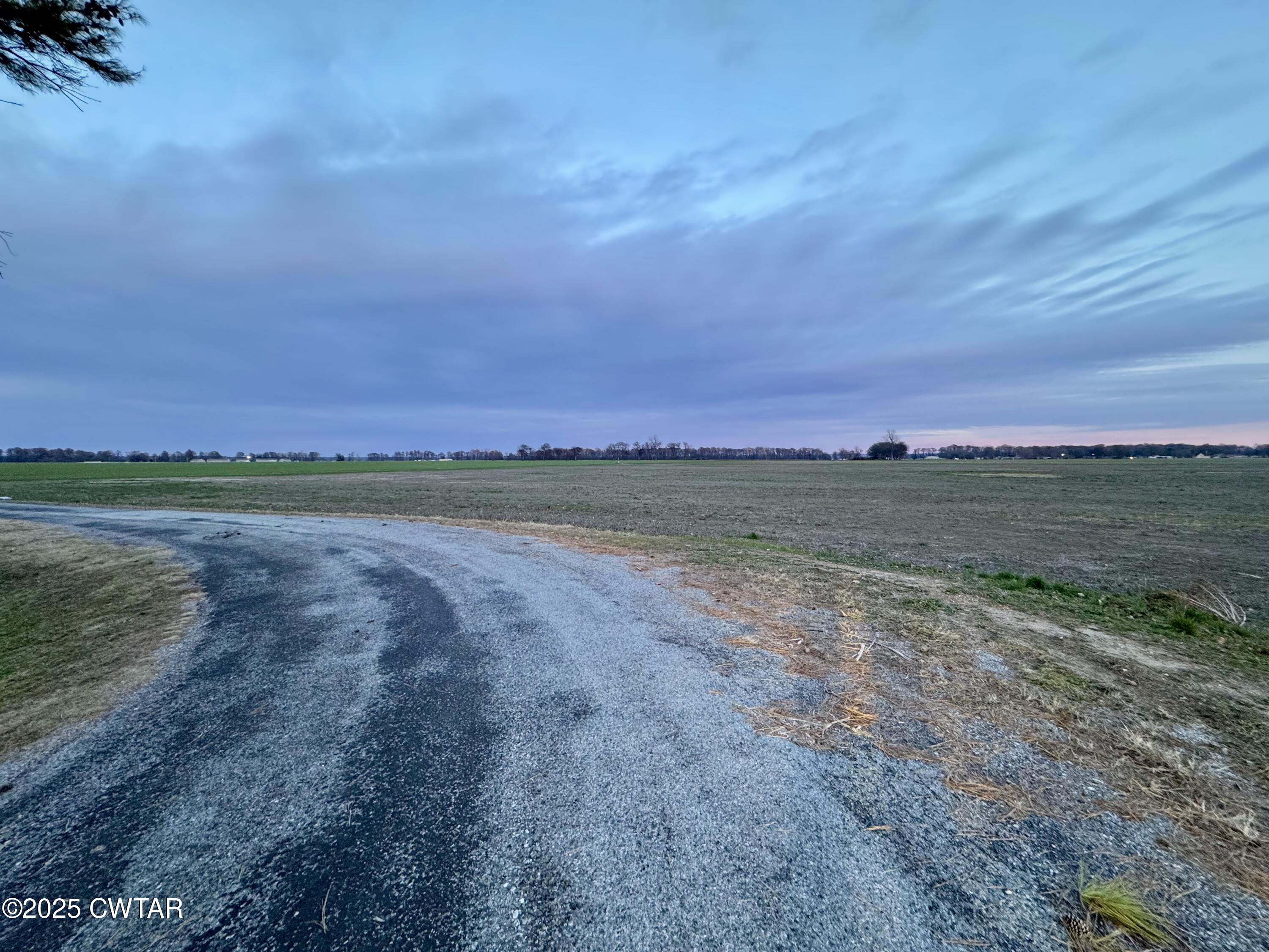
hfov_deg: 102.1
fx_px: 513
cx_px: 634
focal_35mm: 14
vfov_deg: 85.7
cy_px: 476
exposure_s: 1/99
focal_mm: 2.22
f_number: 2.2
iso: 200
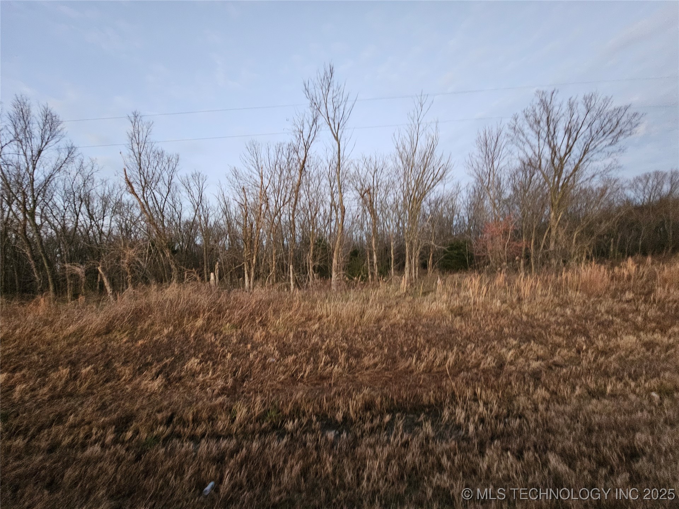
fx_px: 255
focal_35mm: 13
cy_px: 254
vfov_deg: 89.9
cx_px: 340
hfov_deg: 106.2
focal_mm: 2.2
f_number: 2.2
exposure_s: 1/24
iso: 640
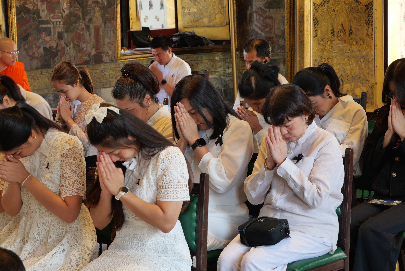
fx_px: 1396
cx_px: 202
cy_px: 136
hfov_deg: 16.5
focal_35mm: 124
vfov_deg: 11.1
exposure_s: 1/10
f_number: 5.6
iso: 200
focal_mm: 60
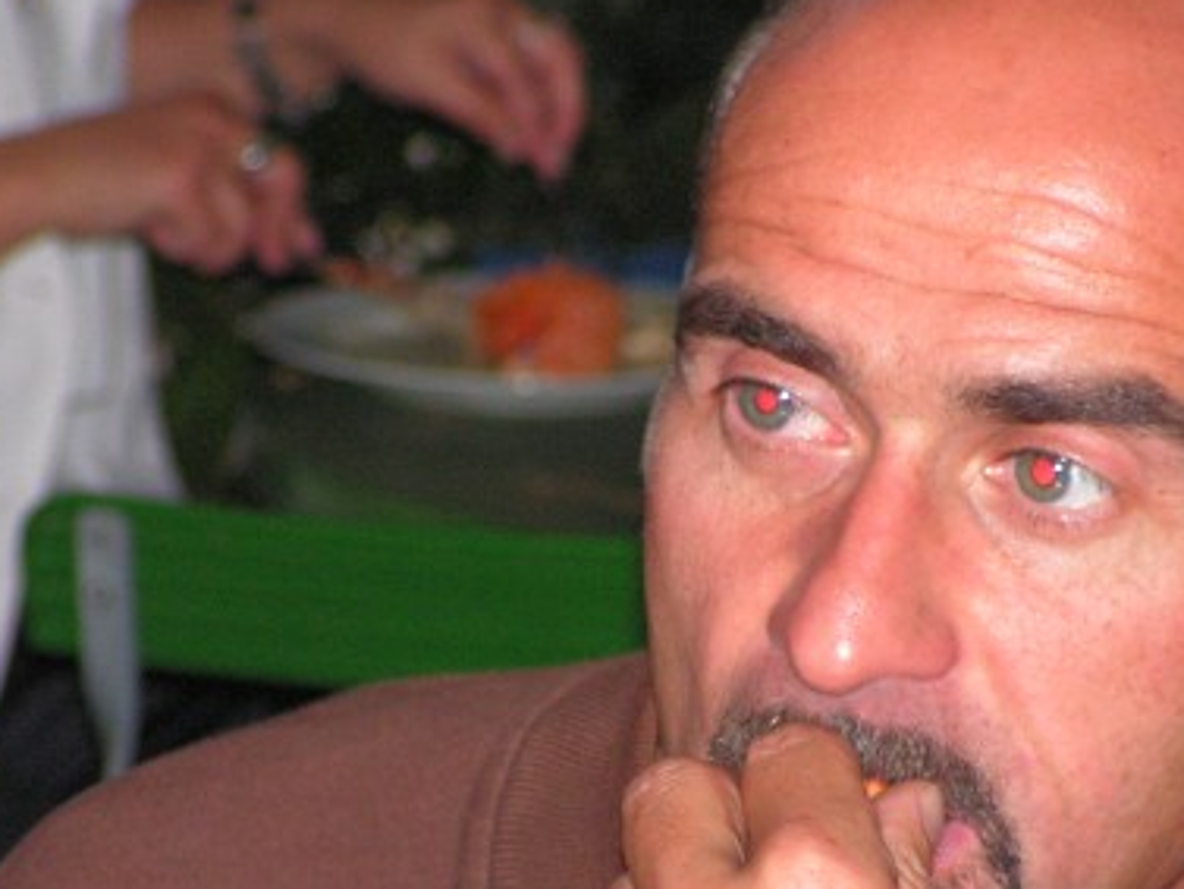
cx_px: 660
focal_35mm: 329
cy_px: 666
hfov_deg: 6.0
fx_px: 11257
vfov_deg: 4.5
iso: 200
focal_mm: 32.4
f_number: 3.4
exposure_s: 1/200
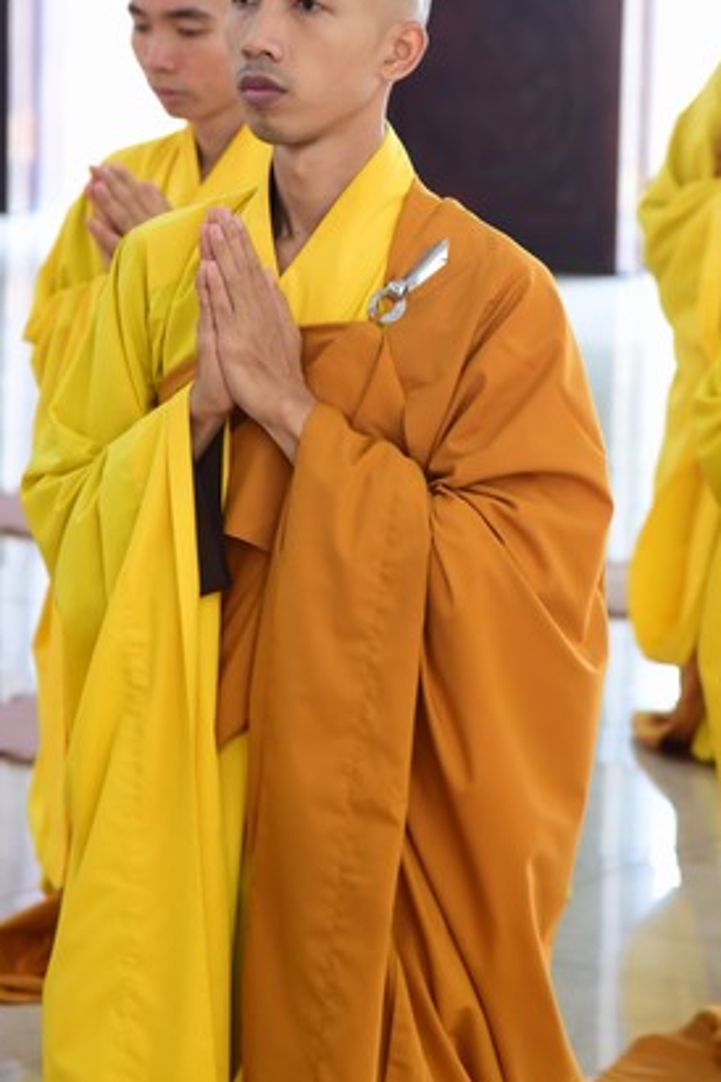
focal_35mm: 190
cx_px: 387
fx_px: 5707
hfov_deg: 7.2
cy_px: 247
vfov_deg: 10.8
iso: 2000
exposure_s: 1/50
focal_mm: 120
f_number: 5
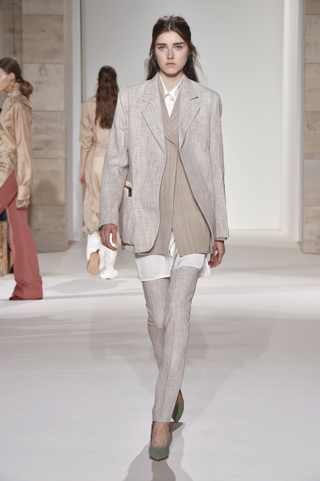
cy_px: 240
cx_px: 160
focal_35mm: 135
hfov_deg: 10.1
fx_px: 1802
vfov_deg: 15.2
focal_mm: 135
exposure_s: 1/500
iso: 1000
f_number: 11
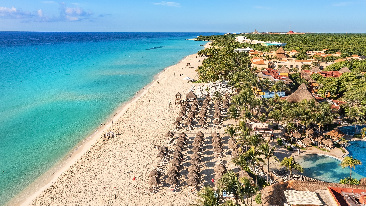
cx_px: 176
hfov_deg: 61.0
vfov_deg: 36.6
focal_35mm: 32
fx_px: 311
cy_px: 90
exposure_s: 1/120
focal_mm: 10.26
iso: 100
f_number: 5
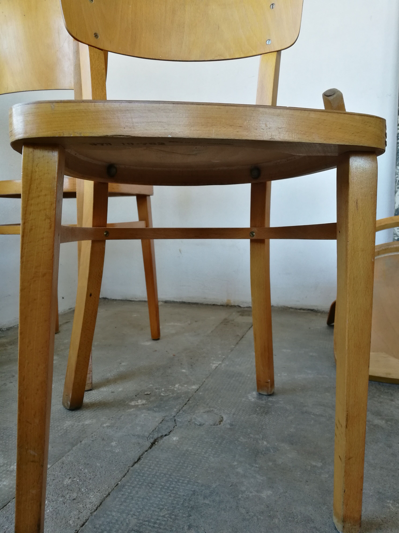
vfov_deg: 65.3
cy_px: 266
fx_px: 415
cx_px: 200
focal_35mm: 27
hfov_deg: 51.4
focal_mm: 4.5
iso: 200
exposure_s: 1/33.3
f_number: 2.2
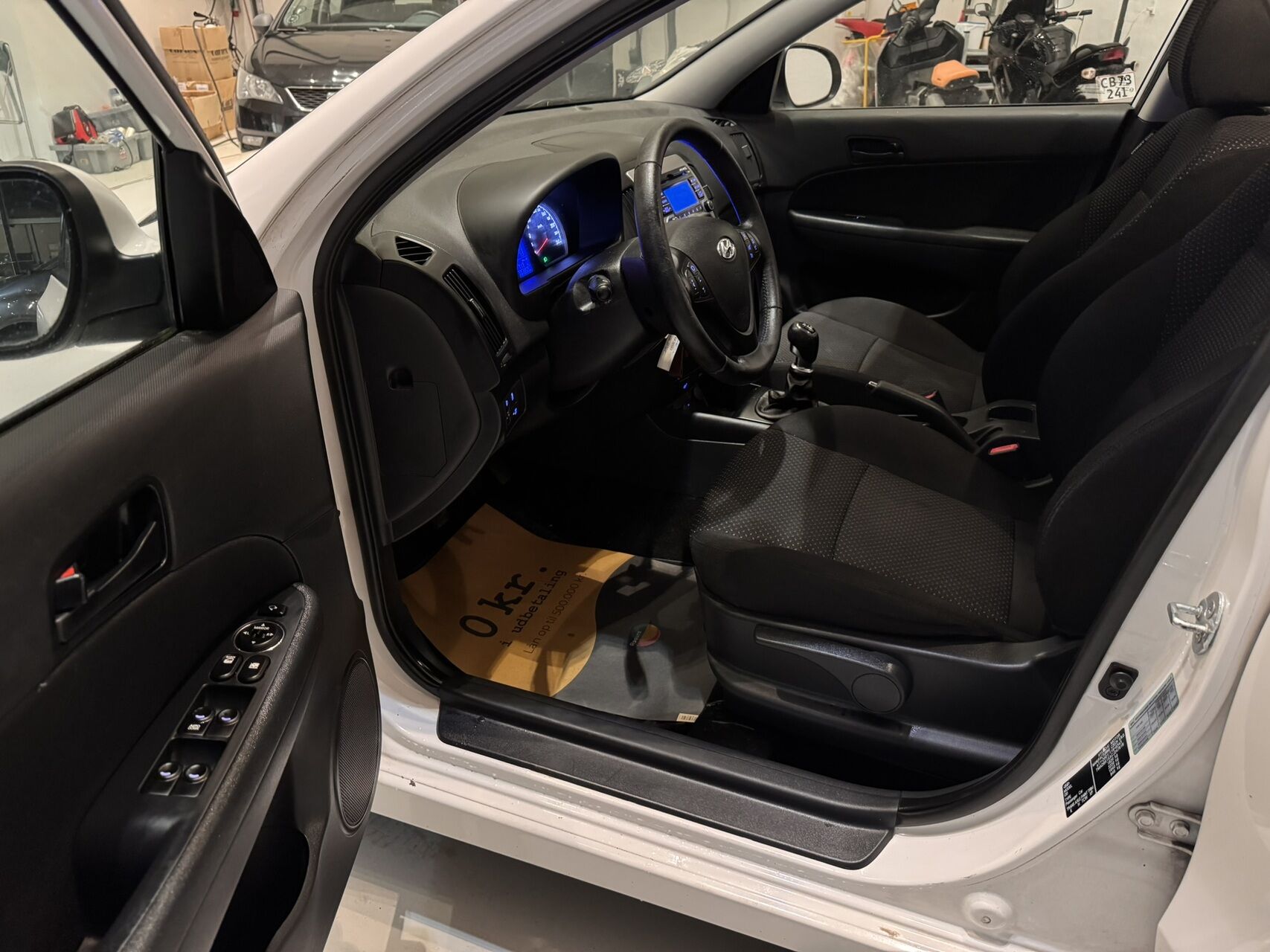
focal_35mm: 24
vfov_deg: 56.8
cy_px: 476
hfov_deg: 71.6
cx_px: 635
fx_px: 880
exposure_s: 1/25
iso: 800
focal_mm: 6.76
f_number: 1.78
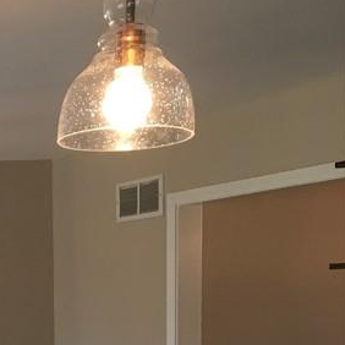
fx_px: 1049
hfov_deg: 15.9
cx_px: -279
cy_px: 415
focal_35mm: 93
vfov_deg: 17.8
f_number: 2.2
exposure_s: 1/30
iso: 25
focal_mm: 4.15
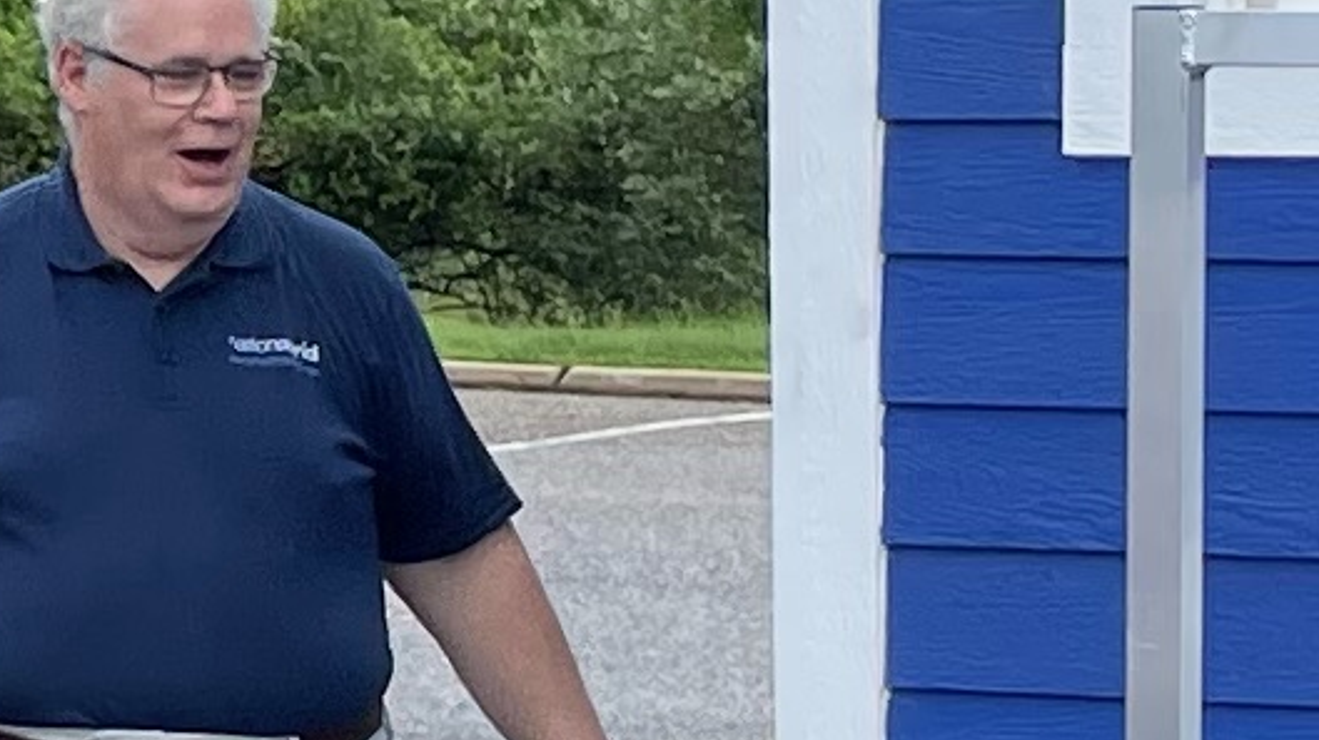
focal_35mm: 216
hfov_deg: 9.4
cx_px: -1274
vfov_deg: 5.6
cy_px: 252
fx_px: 7551
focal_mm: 4.2
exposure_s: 1/1770
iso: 32
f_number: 1.6
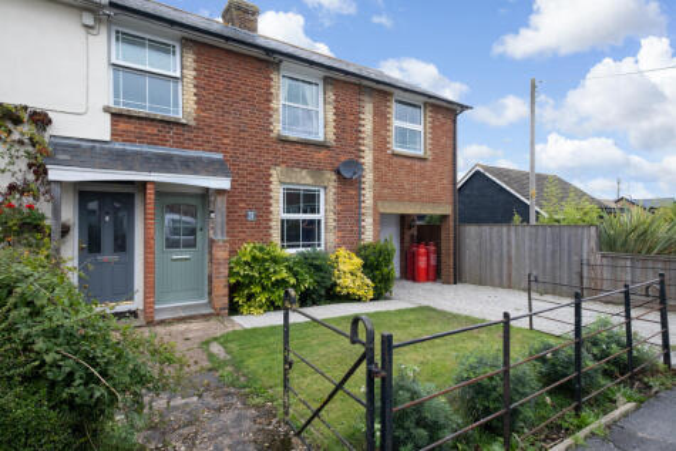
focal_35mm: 18
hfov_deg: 90.0
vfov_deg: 67.4
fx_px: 338
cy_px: 226
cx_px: 338
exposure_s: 1/125
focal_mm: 12
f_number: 10
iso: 500
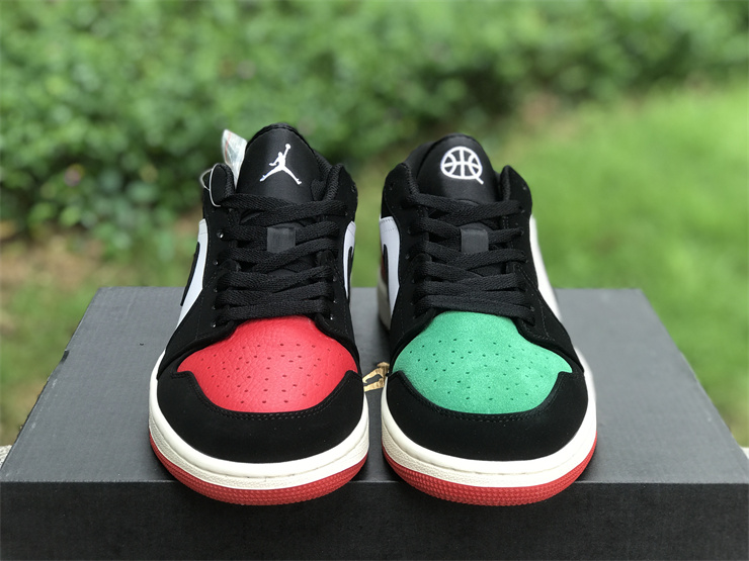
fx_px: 1233
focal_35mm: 57
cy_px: 280
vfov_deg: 25.7
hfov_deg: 33.8
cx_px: 374
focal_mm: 6.6
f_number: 2.8
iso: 40
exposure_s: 1/50
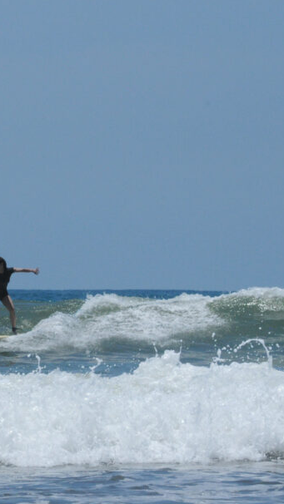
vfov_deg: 4.1
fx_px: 7093
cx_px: -11
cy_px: 254
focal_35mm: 530
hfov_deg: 2.3
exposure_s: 1/1000
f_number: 18
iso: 800
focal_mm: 200
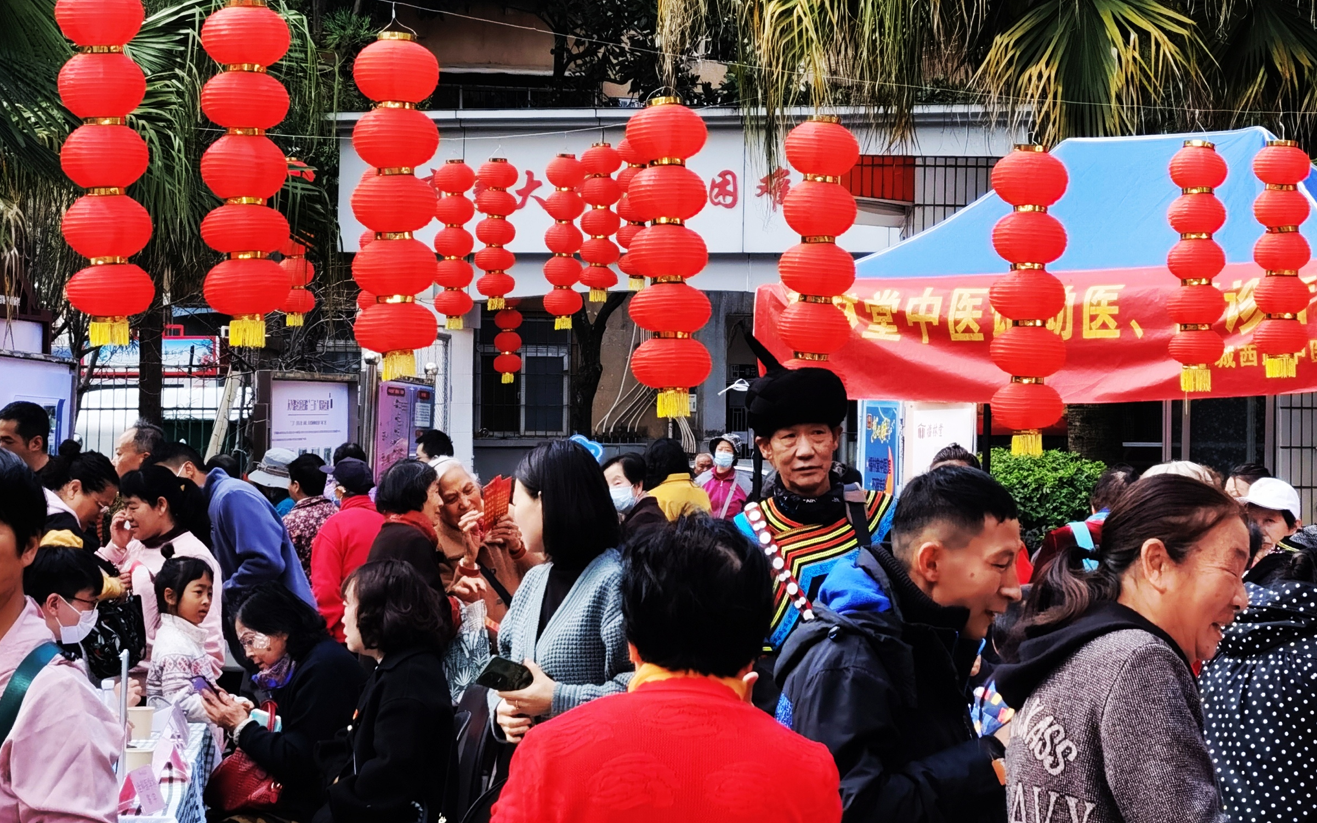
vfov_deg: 13.8
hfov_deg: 21.8
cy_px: 332
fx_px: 3410
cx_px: 769
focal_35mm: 95
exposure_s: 1/705
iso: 50
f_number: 1.6
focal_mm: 5.56
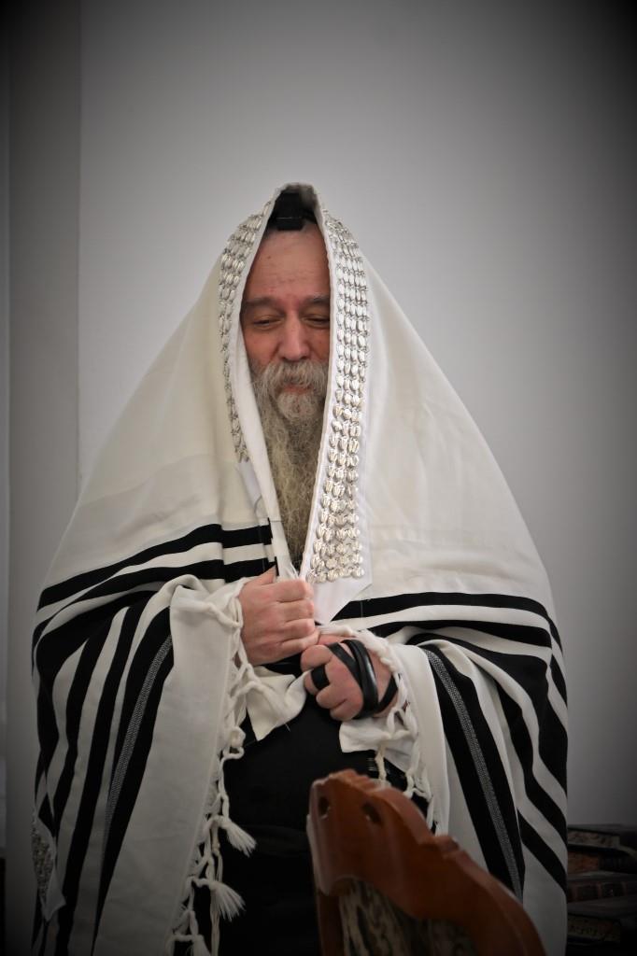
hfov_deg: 7.6
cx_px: 318
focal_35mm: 180
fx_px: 4780
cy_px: 478
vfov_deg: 11.4
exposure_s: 1/100
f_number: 4
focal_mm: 120
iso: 80
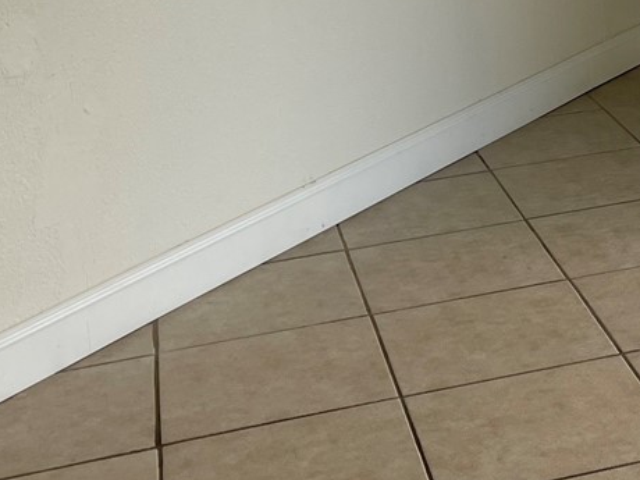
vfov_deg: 16.2
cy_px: -128
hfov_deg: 21.4
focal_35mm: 87
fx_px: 1609
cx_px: 705
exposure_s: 1/121
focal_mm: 5.1
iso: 32
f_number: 1.6
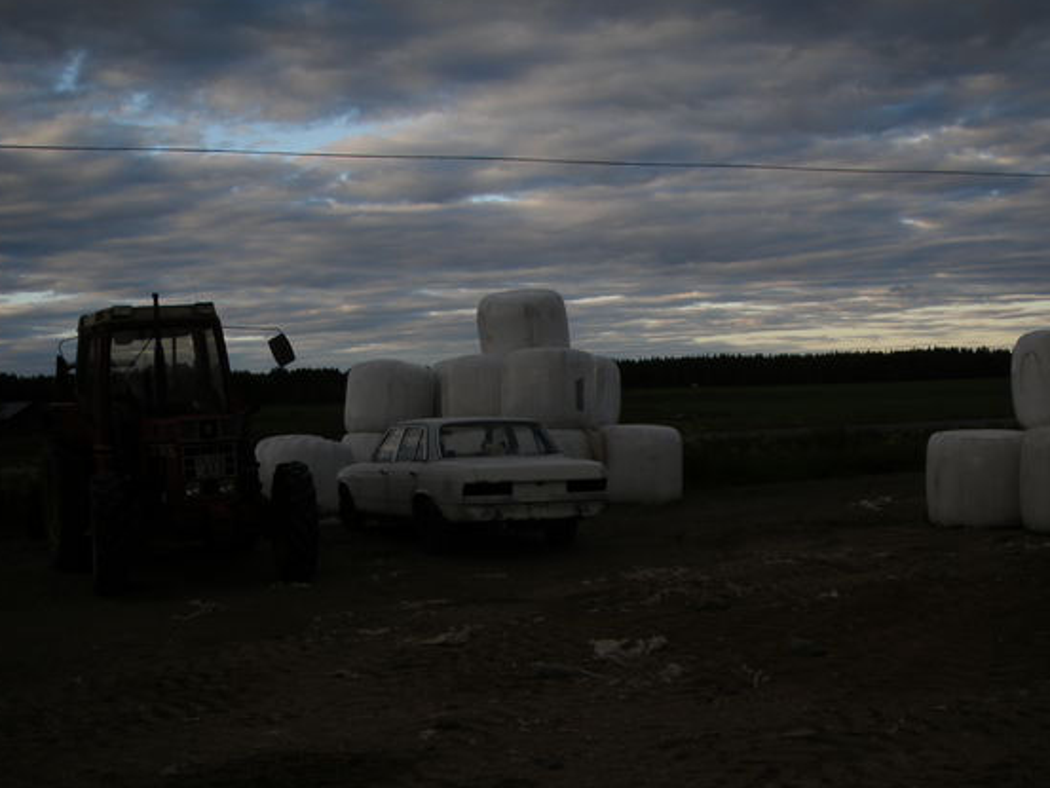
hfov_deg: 42.9
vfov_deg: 32.8
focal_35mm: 44
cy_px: 444
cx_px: 534
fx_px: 1335
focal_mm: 6.7
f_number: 3.5
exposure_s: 1/200
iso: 50
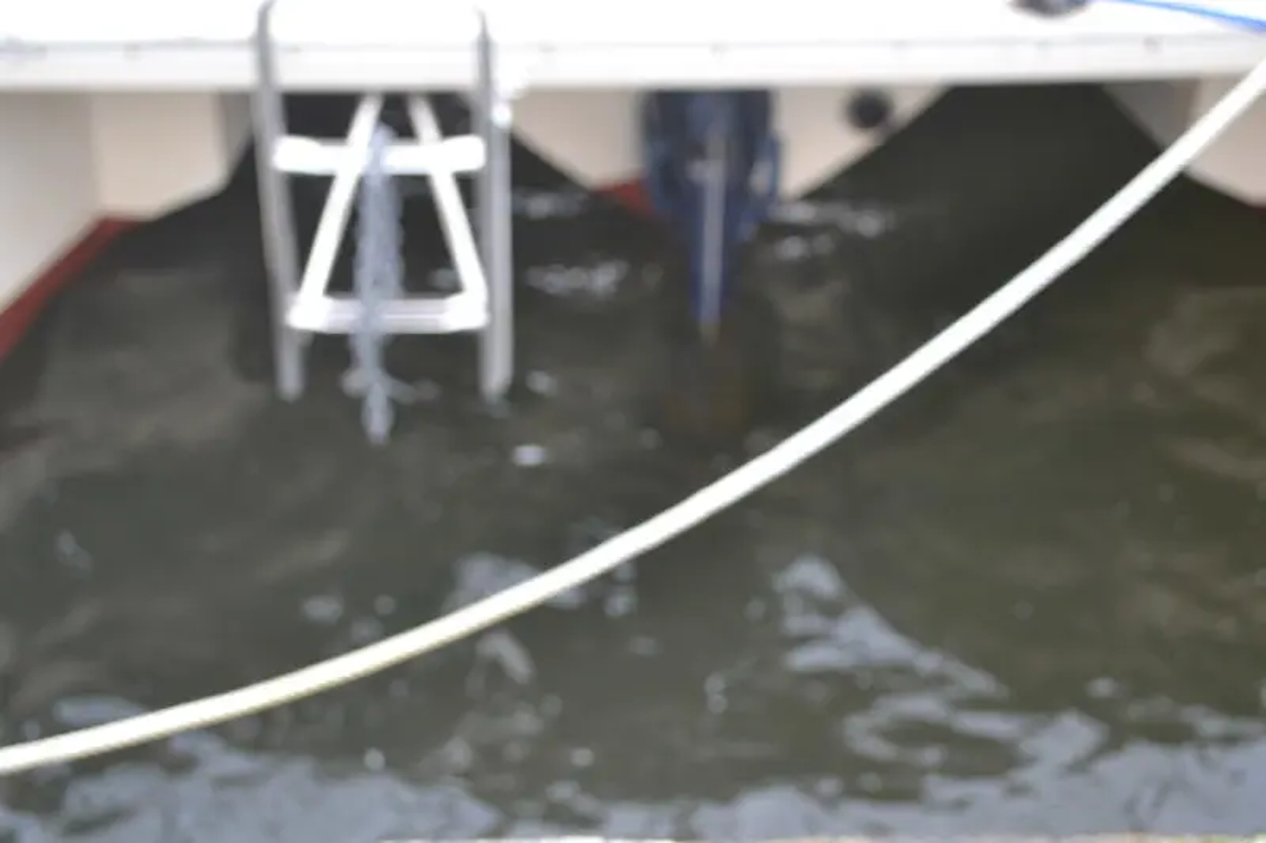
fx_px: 1898
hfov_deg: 36.9
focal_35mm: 54
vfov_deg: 25.0
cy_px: 422
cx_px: 633
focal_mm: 36
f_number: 5.6
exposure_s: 1/125
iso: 360
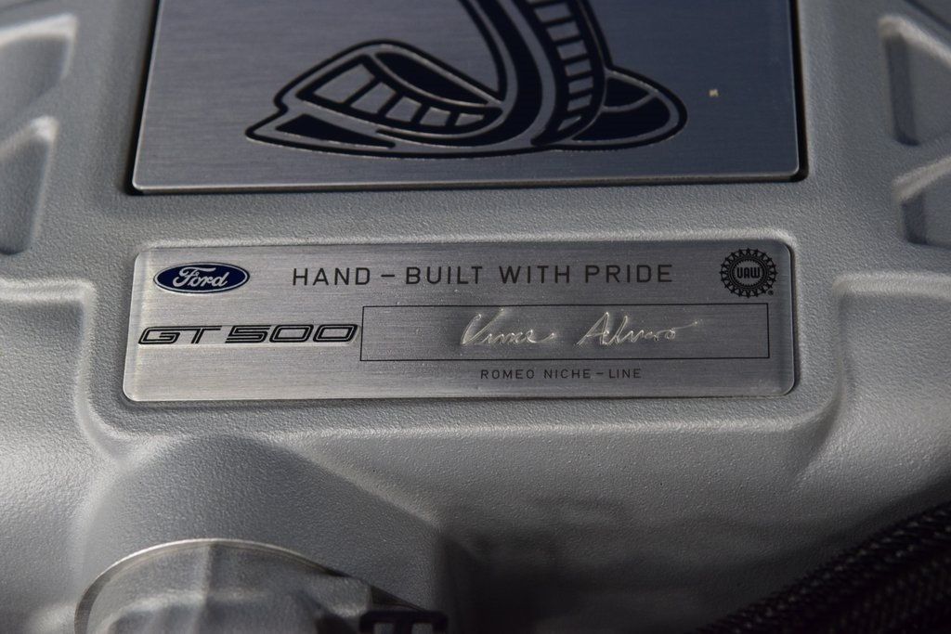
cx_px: 476
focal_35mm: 105
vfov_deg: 13.0
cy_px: 317
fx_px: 2774
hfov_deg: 19.5
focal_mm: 70
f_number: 7.1
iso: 1250
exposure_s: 1/30
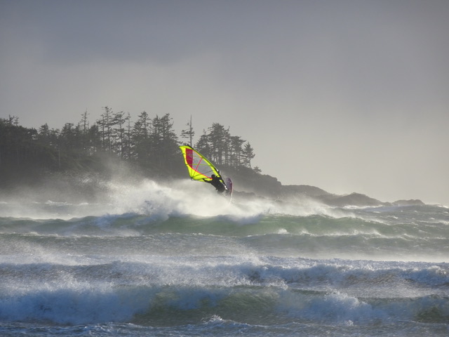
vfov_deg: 5.3
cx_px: 224
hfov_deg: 7.1
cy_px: 168
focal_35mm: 280
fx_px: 3632
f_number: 6.3
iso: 80
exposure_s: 1/400
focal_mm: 47.87
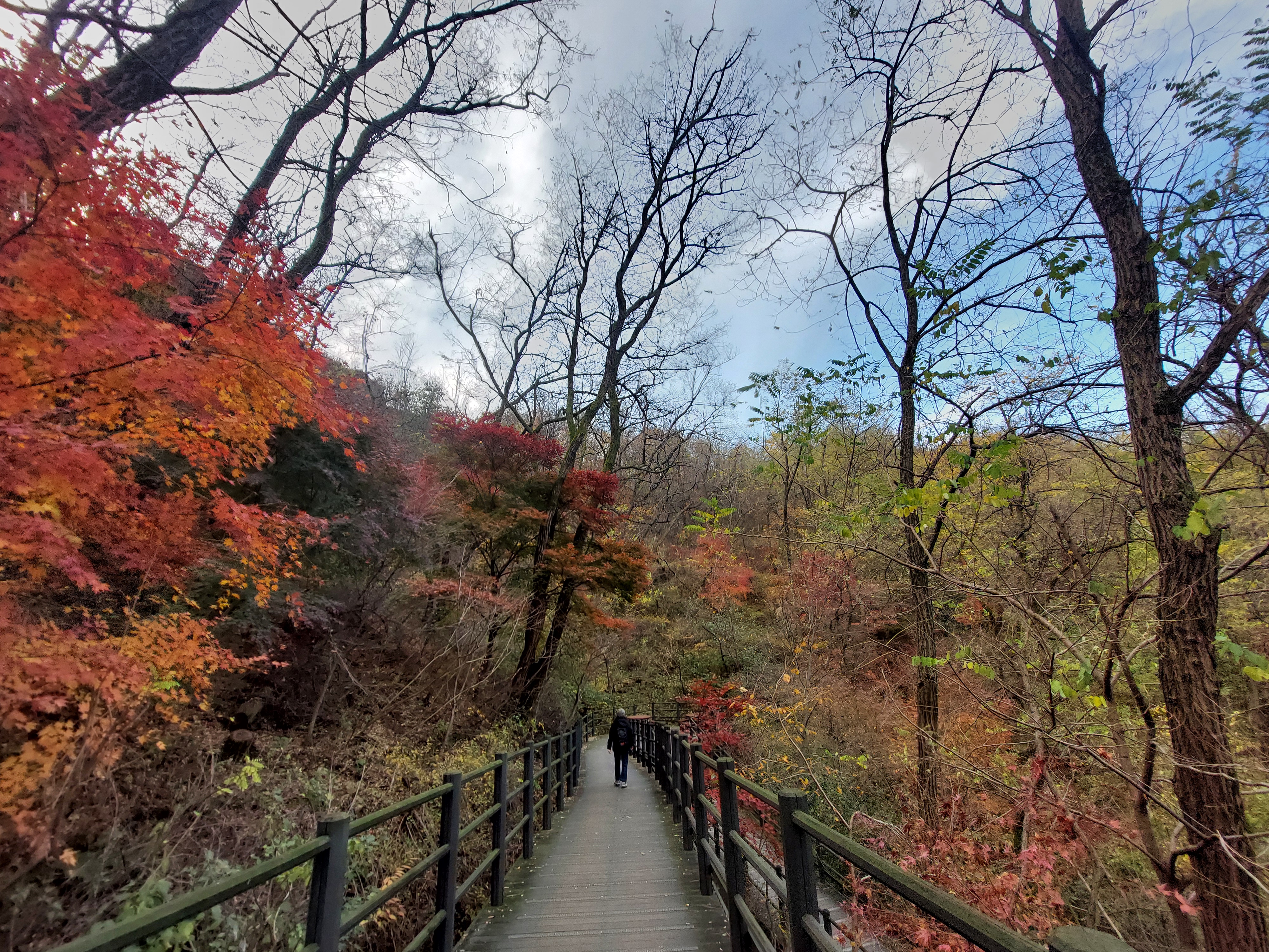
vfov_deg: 89.9
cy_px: 476
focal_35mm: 13
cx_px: 634
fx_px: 477
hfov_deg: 106.2
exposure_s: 1/393
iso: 50
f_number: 2.2
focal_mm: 1.74
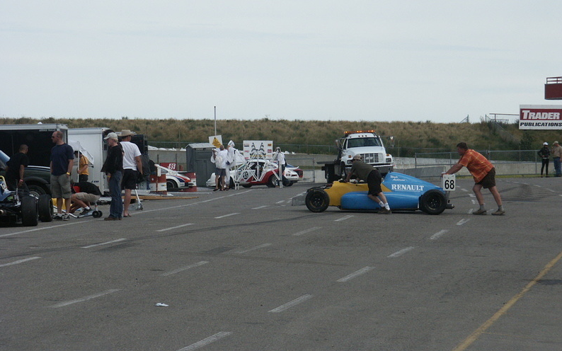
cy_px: 167
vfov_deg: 6.9
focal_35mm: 189
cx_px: 281
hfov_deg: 11.1
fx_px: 2894
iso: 100
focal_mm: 44.84
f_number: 5.6
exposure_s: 1/750
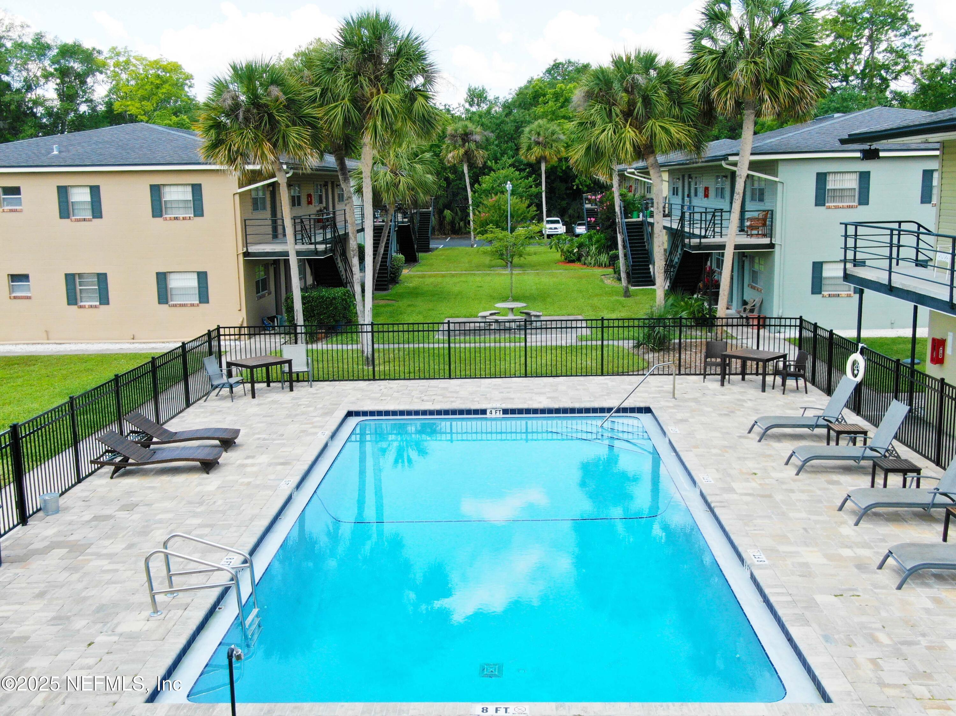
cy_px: 358
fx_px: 994
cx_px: 478
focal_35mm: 36
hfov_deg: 51.4
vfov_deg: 39.6
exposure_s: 1/435
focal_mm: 6.21
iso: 100
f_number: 3.3
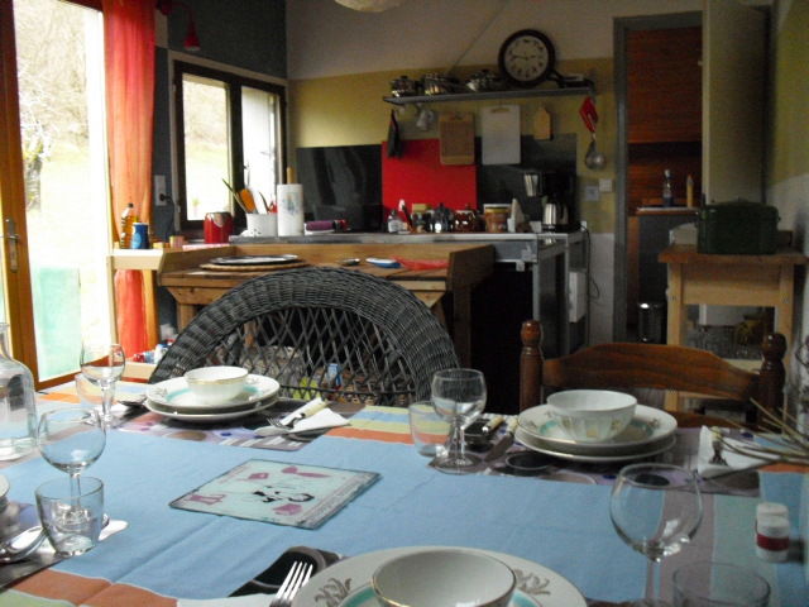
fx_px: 841
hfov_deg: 51.4
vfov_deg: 39.7
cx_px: 404
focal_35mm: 36
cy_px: 304
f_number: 3.1
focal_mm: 6.3
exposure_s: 1/50
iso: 800
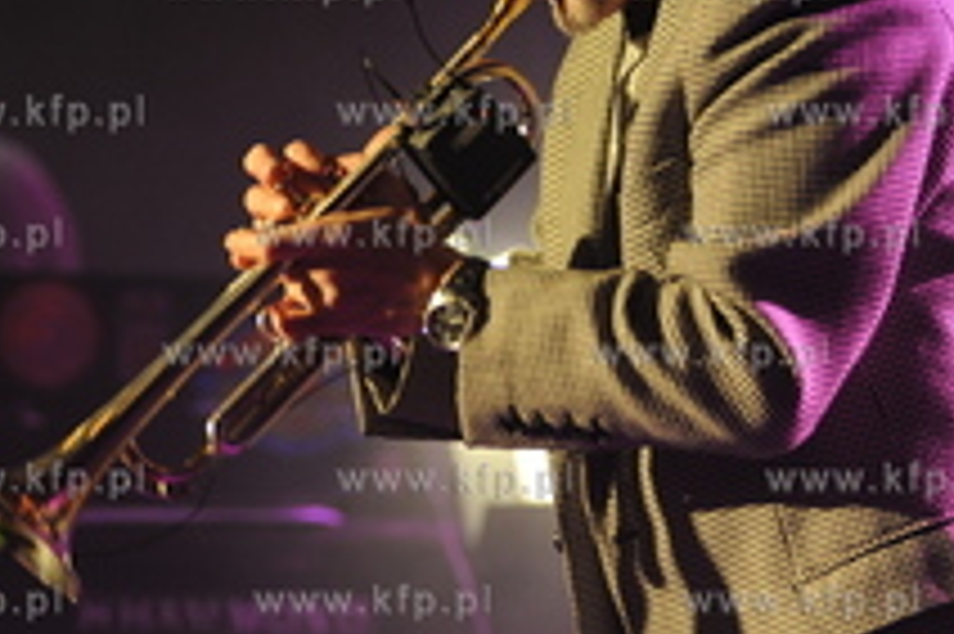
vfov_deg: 6.1
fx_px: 5984
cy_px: 171
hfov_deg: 9.1
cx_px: 184
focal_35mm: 226
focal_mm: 120
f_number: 2.8
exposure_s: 1/60
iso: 1600
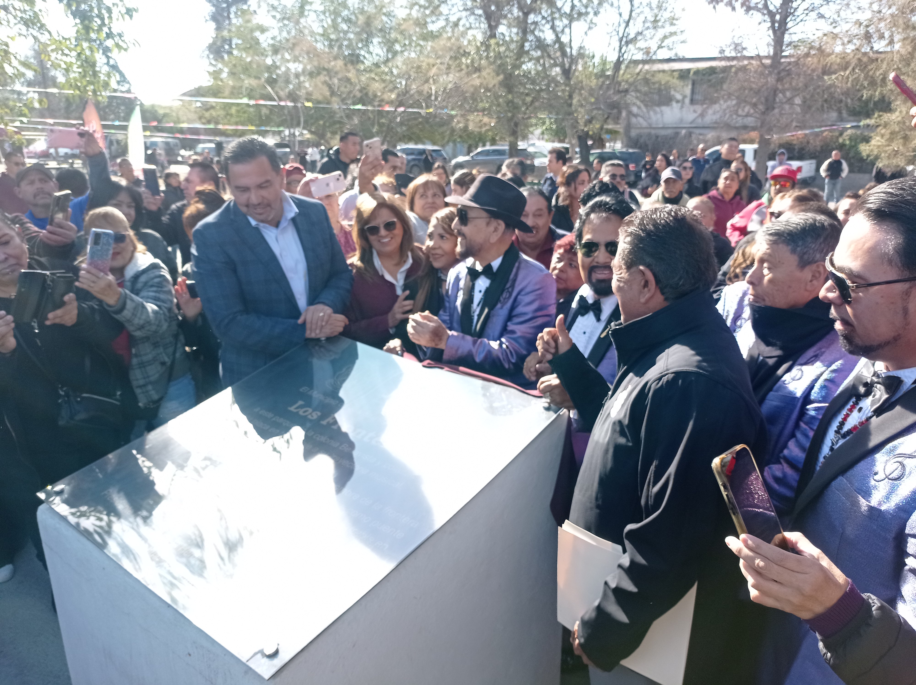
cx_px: 458
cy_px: 342
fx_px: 740
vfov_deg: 49.7
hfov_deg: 63.5
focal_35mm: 28
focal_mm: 4.7
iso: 101
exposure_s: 1/607
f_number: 1.79
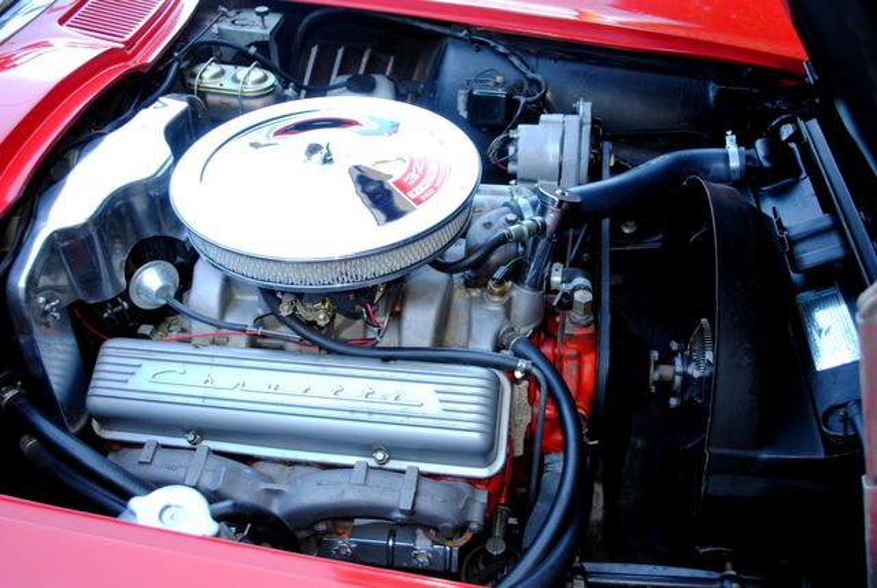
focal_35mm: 33
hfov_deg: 57.1
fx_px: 805
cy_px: 294
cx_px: 438
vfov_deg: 40.1
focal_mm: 22
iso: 200
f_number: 4
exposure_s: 1/60
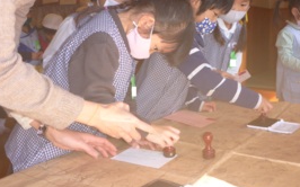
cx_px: 182
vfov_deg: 32.6
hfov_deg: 50.1
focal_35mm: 39
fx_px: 319
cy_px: 75
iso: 100
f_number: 3.3
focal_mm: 4.9
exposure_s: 1/80
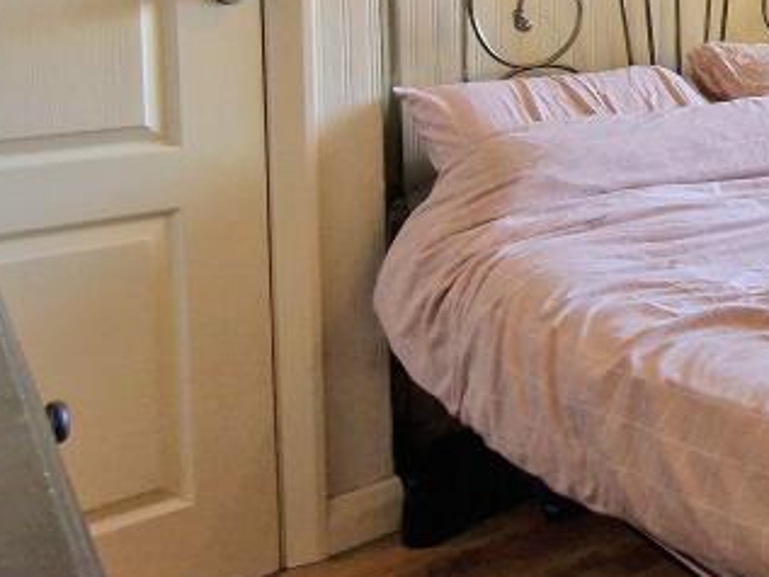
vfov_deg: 31.5
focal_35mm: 42
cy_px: -12
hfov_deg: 34.9
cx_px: 936
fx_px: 933
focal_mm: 2.2
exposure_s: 1/50
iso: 320
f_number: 2.2
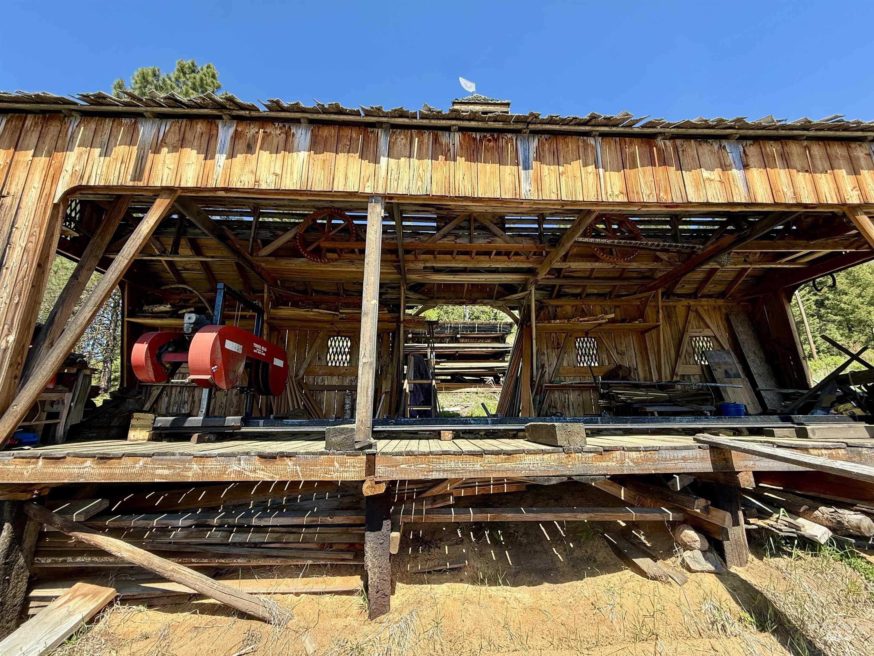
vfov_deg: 85.7
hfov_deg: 102.1
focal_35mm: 14
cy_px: 328
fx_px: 353
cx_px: 437
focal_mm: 2.22
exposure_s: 1/379
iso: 64
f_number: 2.2
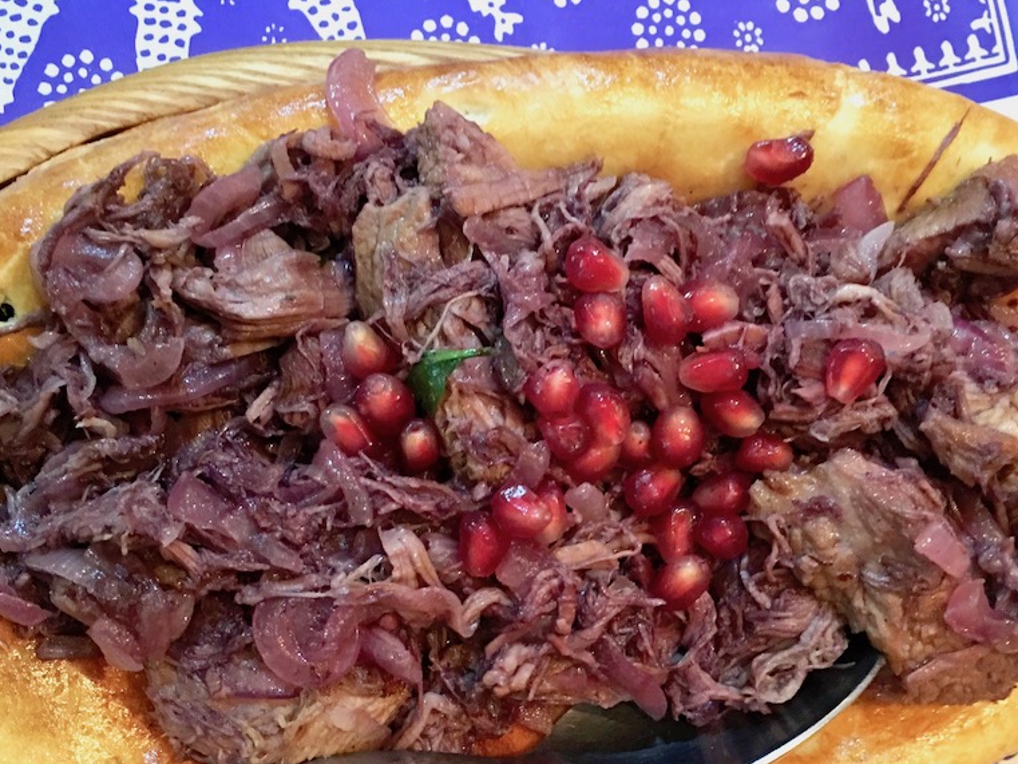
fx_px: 1147
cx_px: 532
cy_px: 495
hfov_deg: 47.8
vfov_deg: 36.5
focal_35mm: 39
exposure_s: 1/4
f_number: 2.2
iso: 100
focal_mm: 4.15
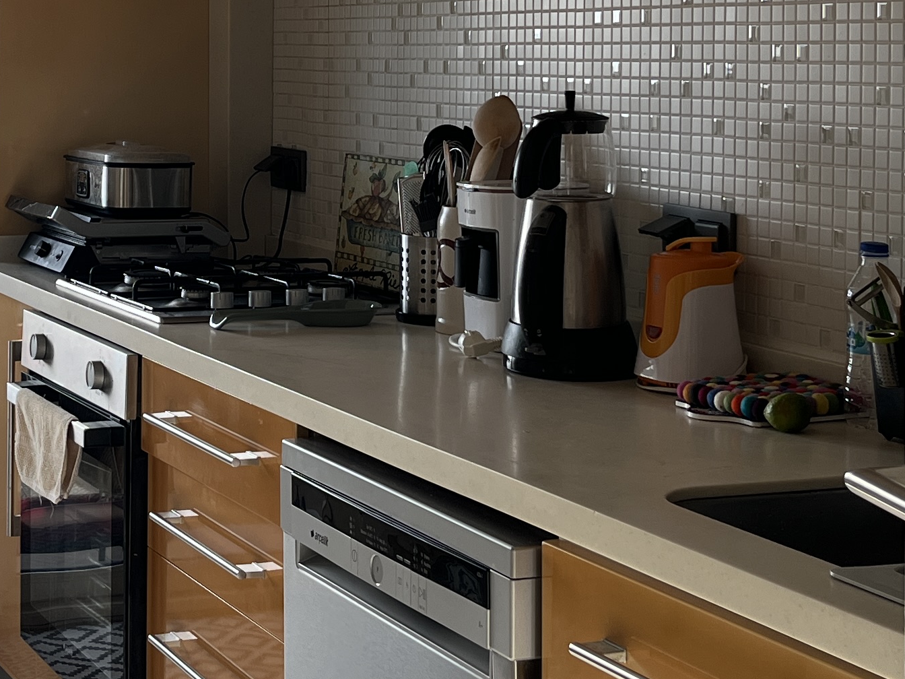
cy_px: 79
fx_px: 2039
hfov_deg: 24.7
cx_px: 198
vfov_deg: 18.6
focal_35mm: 78
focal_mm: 5.1
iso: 50
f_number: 1.6
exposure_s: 1/376
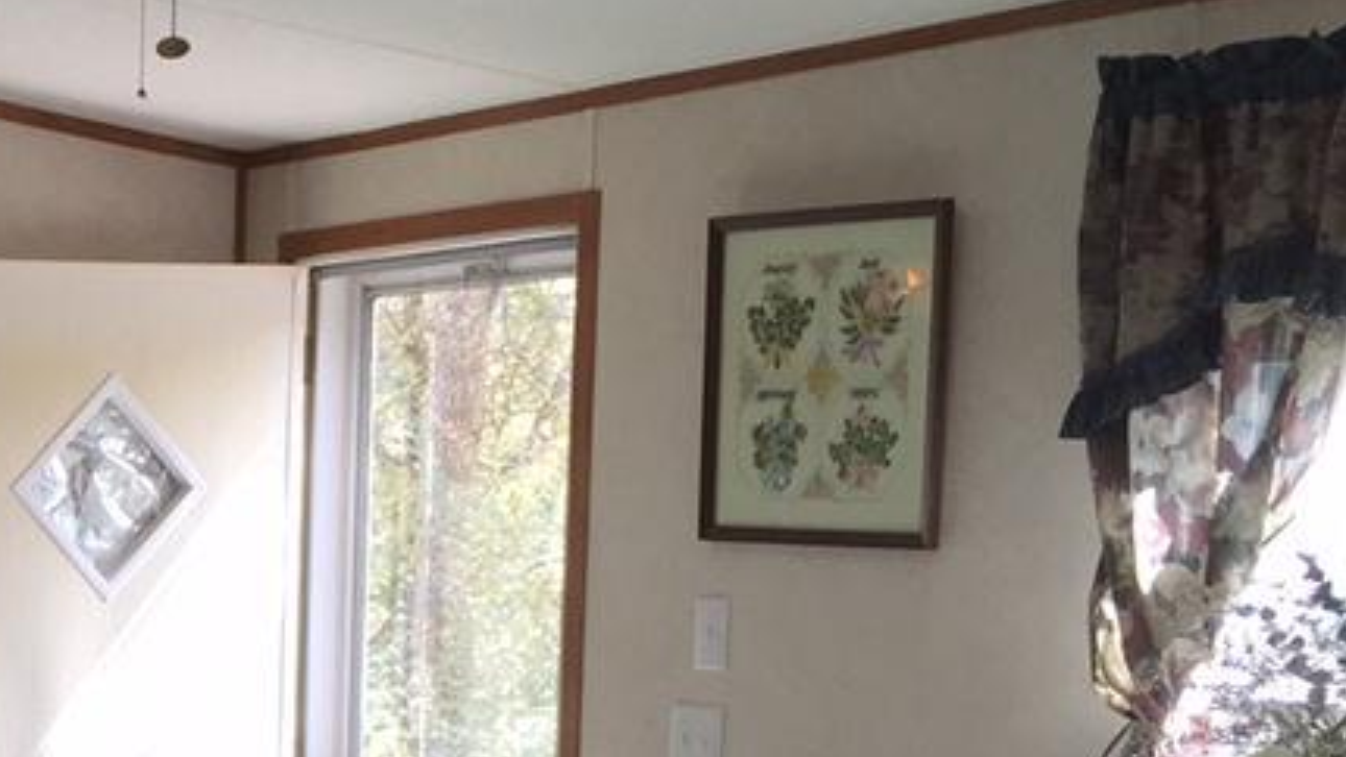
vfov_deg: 12.4
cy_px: 1070
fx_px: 3355
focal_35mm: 94
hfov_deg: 20.7
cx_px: -394
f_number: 2.2
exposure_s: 1/60
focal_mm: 4.15
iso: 32
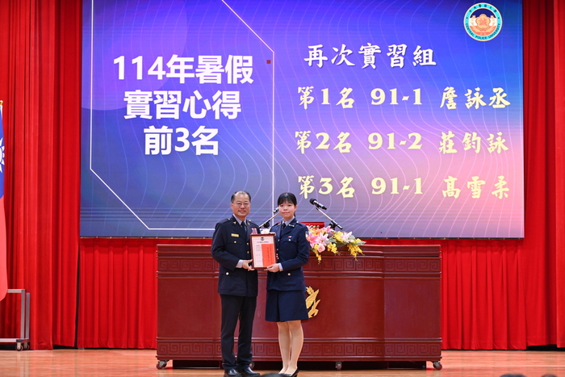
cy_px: 188
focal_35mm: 102
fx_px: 1601
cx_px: 282
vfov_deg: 13.4
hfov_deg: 20.0
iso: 1600
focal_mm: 102
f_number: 5
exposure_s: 1/160
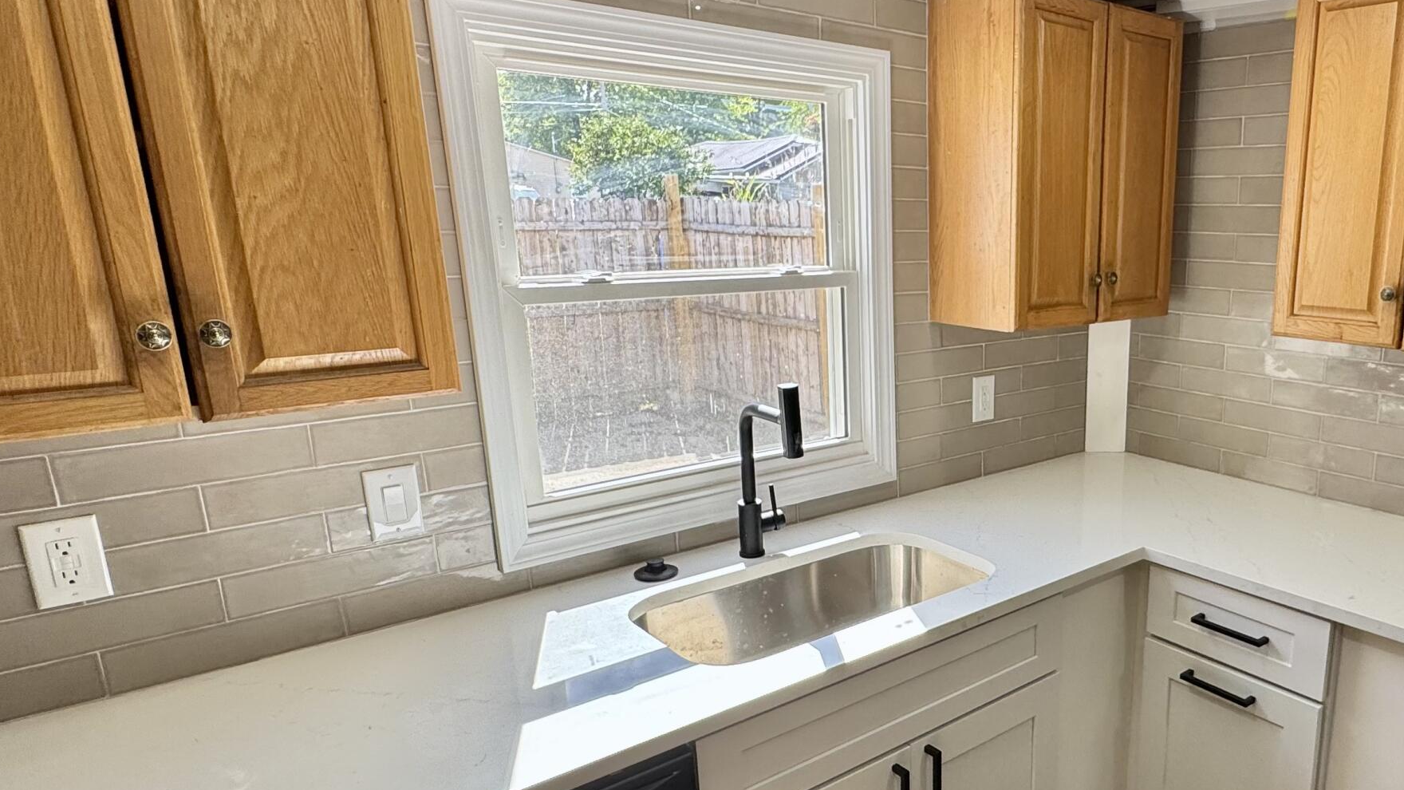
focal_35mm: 26
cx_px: 1018
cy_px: 460
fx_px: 968
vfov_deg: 44.2
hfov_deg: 68.2
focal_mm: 2.22
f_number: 2.2
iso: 40
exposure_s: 1/211
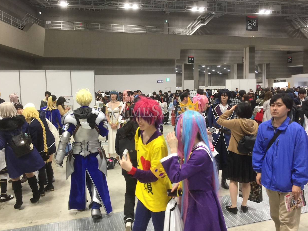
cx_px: 152
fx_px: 267
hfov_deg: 60.0
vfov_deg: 46.8
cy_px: 112
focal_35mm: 30
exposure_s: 1/30
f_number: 2.2
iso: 50
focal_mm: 4.15
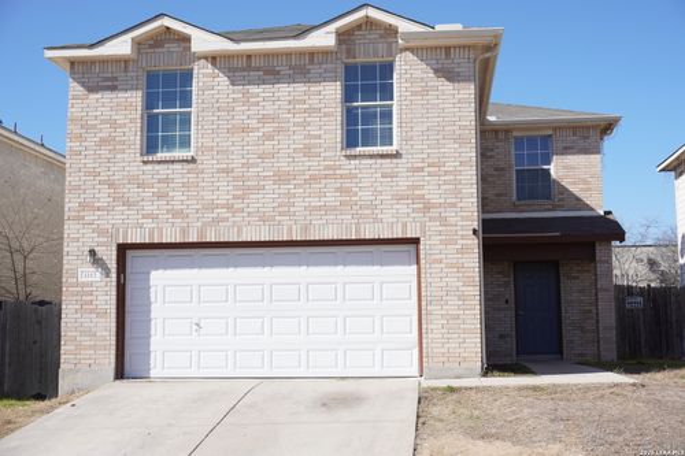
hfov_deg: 42.3
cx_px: 342
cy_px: 228
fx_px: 884
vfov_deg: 28.9
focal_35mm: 46
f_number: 10
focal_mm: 31
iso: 100
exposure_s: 1/160
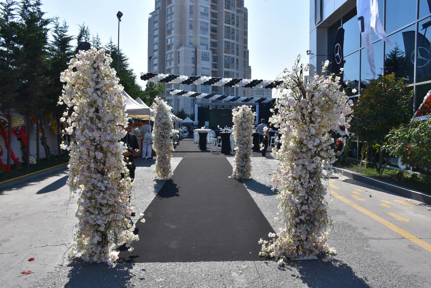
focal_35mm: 27
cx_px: 216
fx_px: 323
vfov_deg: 47.9
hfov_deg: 67.4
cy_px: 144
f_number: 11
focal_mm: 18
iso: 320
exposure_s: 1/500
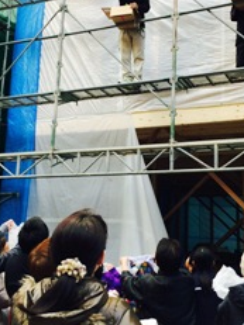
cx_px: 133
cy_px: 136
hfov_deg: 28.0
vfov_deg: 36.7
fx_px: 489
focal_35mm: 52
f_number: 2.2
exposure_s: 1/120
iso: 64
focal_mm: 4.12
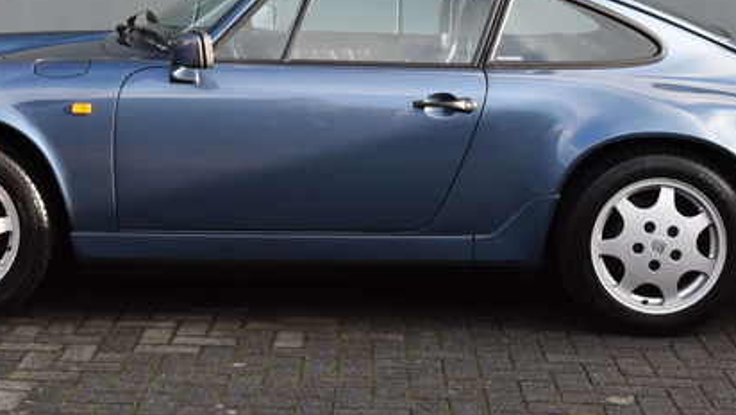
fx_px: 1659
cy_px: -12
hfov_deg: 25.0
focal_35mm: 85
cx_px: 320
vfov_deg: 14.0
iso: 800
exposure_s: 1/320
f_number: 8
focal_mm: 29
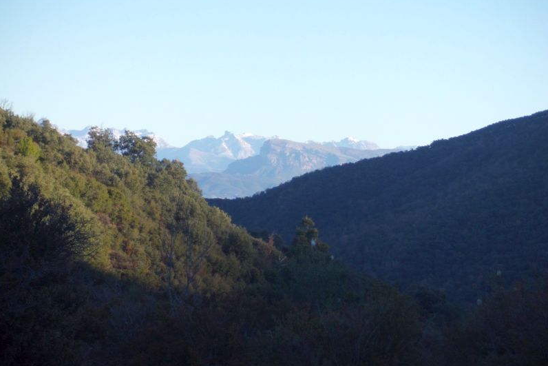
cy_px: 176
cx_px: 273
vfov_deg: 11.7
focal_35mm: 117
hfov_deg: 17.5
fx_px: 1781
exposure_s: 1/160
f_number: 6
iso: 100
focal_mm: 20.1
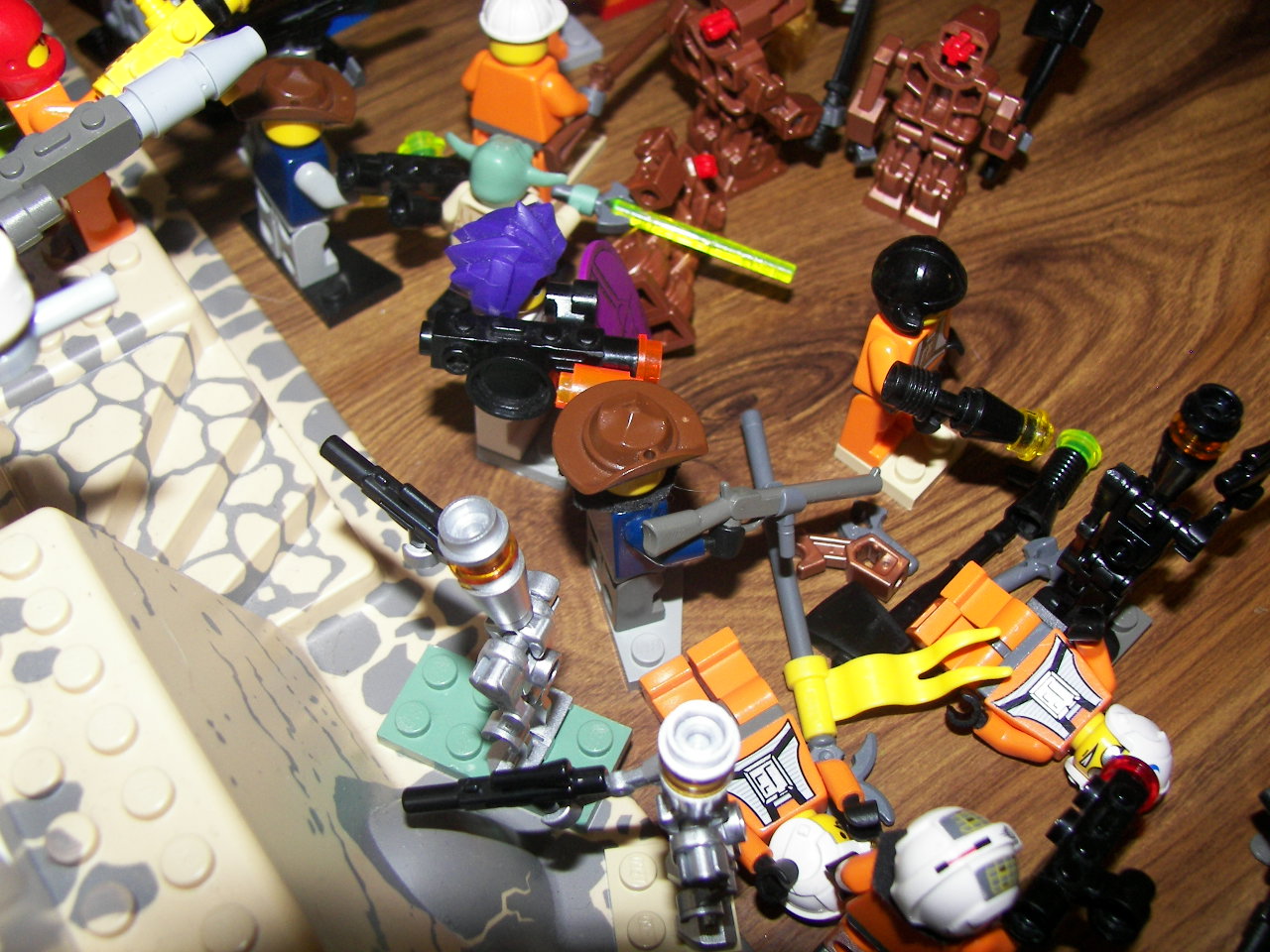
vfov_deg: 39.7
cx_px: 635
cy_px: 476
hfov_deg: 51.4
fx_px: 1321
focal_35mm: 36
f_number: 2.8
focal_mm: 6
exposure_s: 1/30
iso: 100
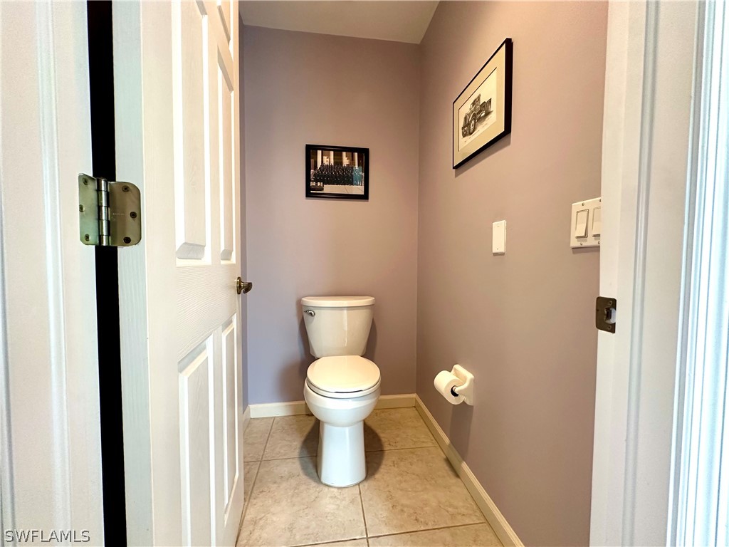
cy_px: 274
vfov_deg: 85.7
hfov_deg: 102.1
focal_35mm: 14
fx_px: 295
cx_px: 364
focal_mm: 2.22
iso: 200
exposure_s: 1/60
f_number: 2.2
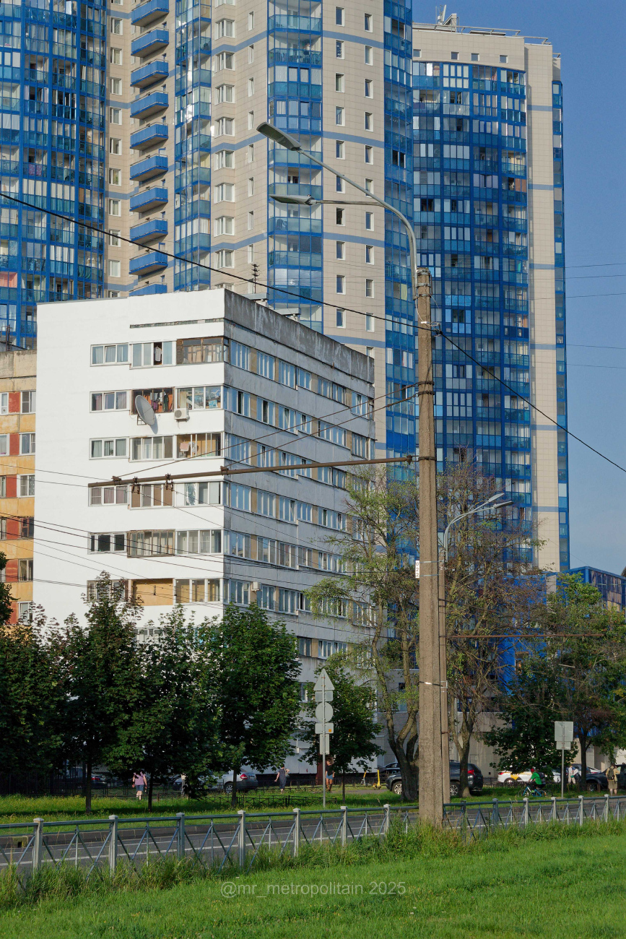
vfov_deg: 24.6
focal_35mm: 82
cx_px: 313
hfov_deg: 16.6
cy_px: 470
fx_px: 2151
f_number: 13
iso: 400
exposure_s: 1/500
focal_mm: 55
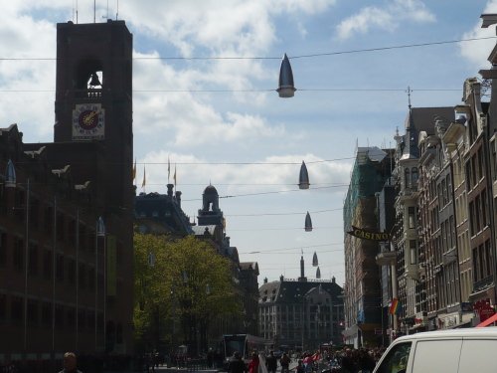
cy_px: 186
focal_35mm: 68
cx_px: 248
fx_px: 976
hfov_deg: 28.6
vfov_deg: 21.6
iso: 100
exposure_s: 1/400
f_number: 10
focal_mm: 8.3
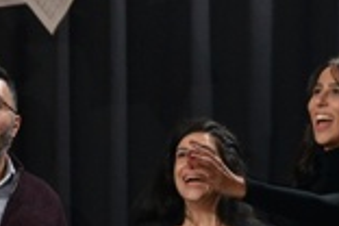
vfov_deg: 5.4
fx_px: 2410
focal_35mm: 256
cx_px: -11
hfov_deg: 8.0
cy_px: 250
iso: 1000
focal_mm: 50
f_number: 7.1
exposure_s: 1/125
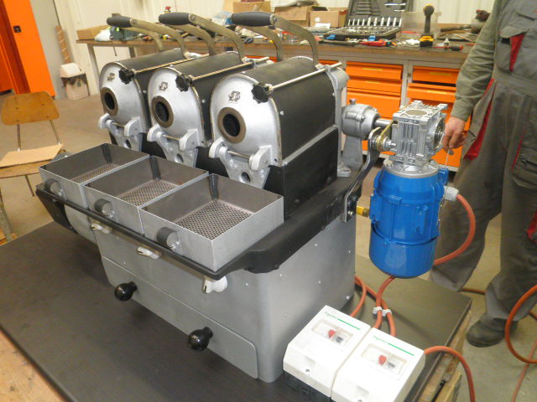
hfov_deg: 67.3
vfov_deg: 53.1
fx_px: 403
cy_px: 201
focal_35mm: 26
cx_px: 268
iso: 160
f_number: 2.8
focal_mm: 4.7
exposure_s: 1/30
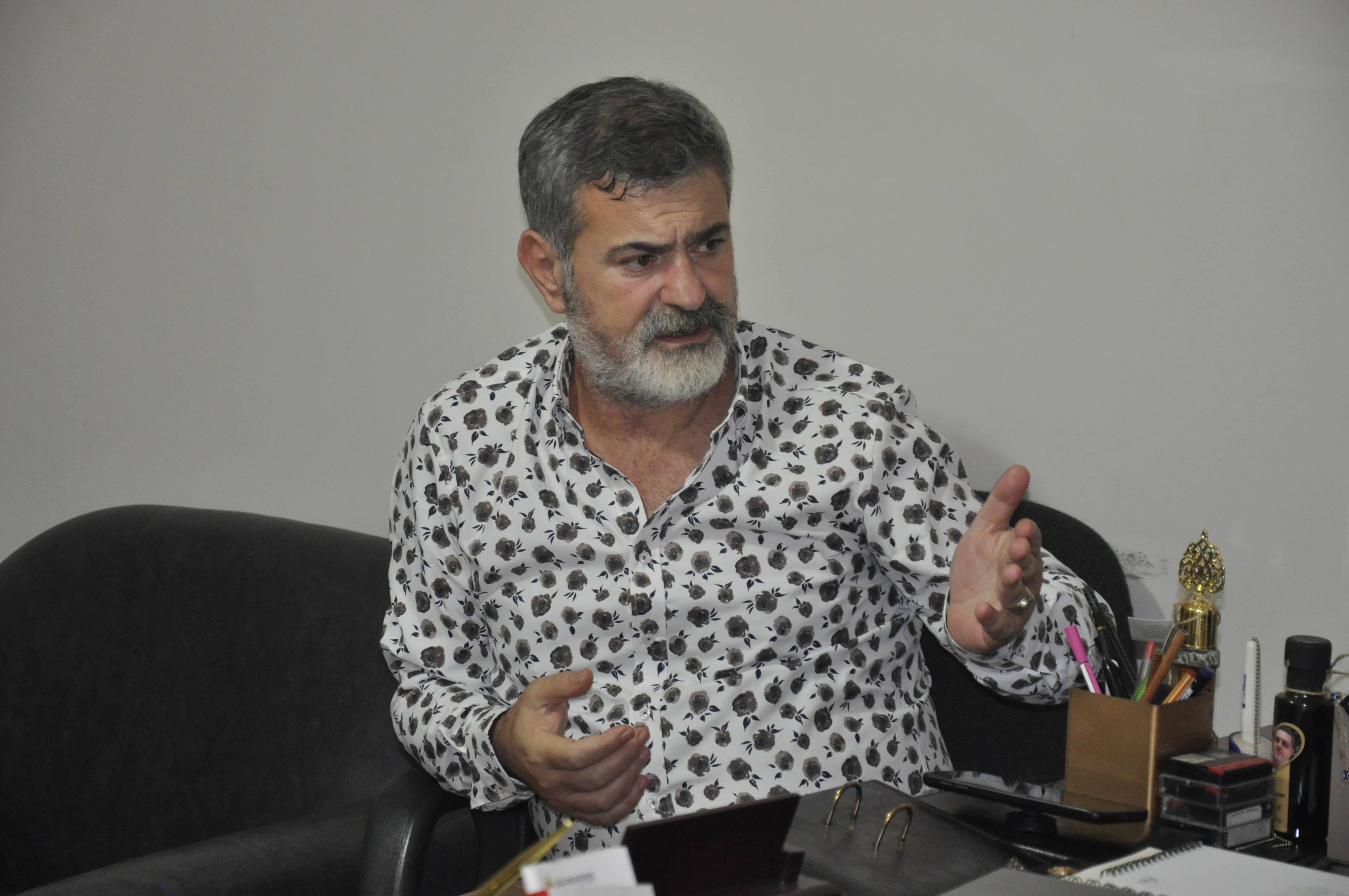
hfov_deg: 19.5
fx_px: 3930
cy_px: 448
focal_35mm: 105
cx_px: 674
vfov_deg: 13.0
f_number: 5.3
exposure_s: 1/60
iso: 1250
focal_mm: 70
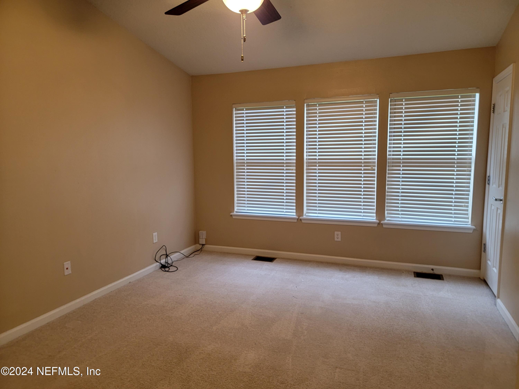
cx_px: 260
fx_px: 360
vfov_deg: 56.8
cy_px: 194
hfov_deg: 71.6
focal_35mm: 24
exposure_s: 1/59
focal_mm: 6.7
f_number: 1.8
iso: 200
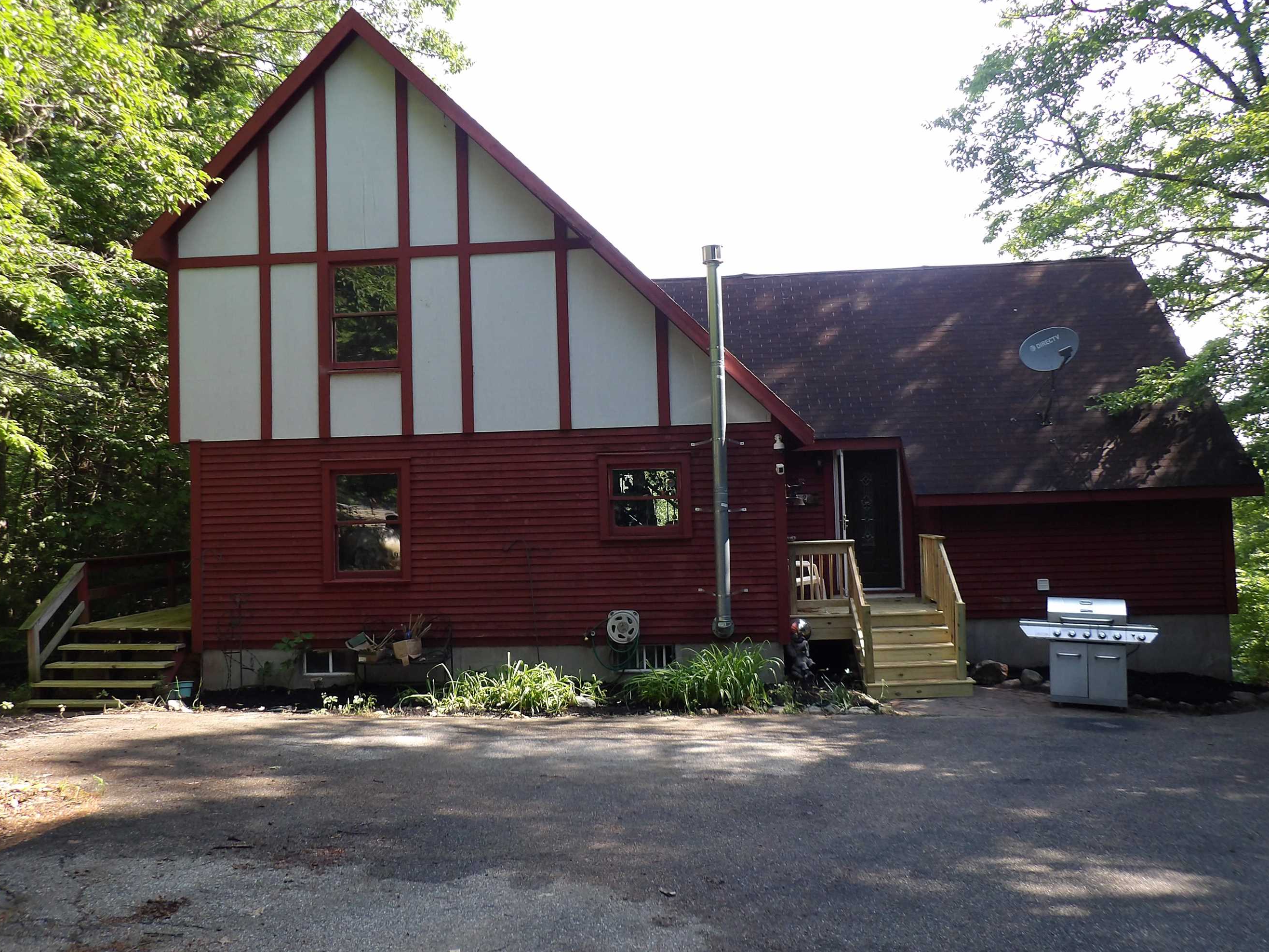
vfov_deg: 49.7
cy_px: 452
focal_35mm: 28
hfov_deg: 63.4
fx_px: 1027
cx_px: 610
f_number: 3.2
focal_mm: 4.3
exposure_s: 1/172
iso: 100
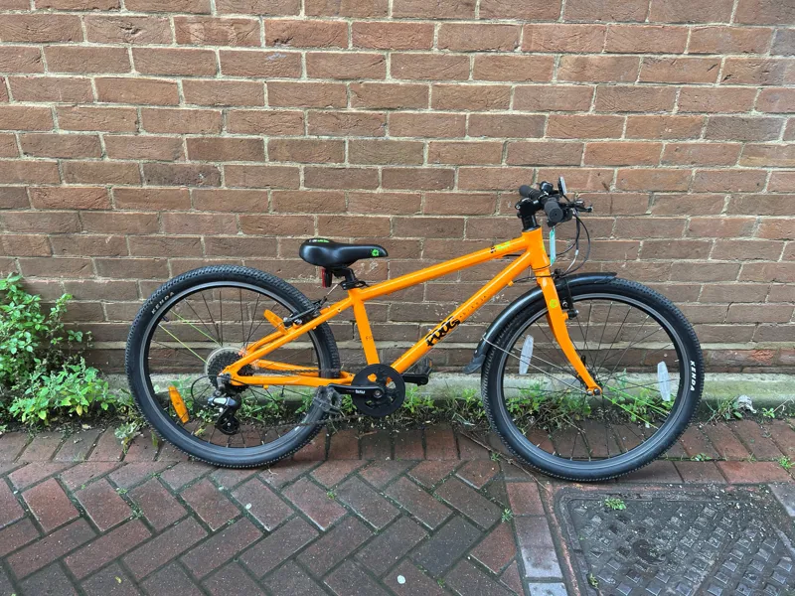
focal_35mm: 26
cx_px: 398
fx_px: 597
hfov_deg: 67.3
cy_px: 298
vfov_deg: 53.1
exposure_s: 1/405
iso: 50
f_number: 1.5
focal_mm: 5.7
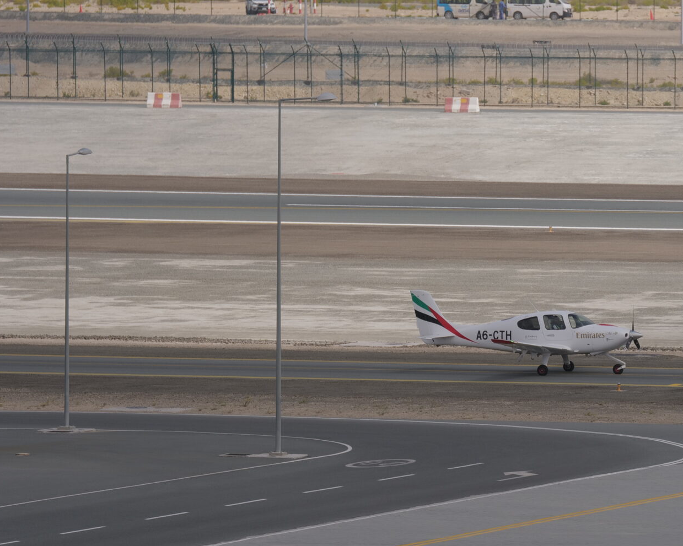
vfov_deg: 2.9
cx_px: 655
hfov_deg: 3.6
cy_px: 320
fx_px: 10975
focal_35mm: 543
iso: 200
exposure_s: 1/2500
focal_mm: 280
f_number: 4.5
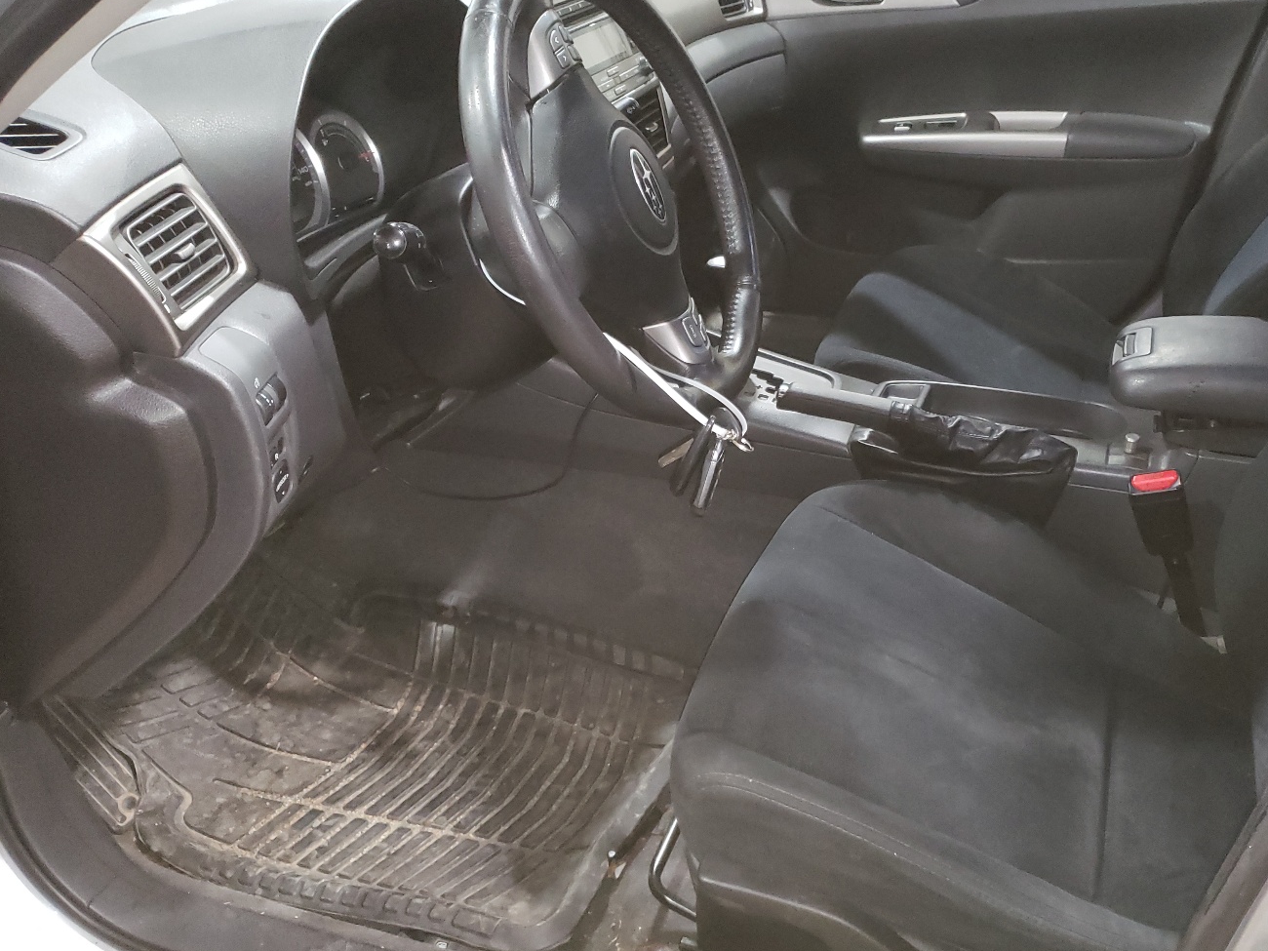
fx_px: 1172
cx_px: 773
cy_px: 495
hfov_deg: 56.3
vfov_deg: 44.2
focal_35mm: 32
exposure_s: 1/24
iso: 524
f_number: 1.5
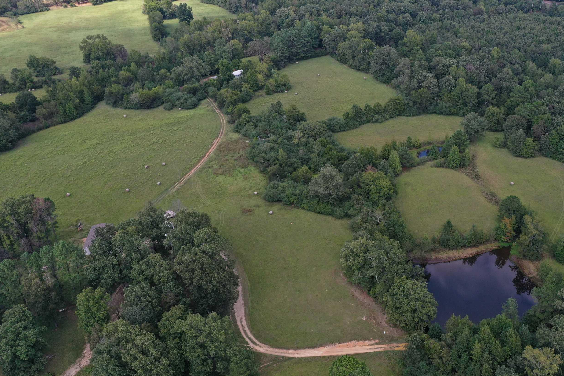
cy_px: 206
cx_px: 340
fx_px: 548
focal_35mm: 35
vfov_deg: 37.8
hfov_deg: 54.0
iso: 100
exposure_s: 1/240
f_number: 5
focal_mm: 10.26
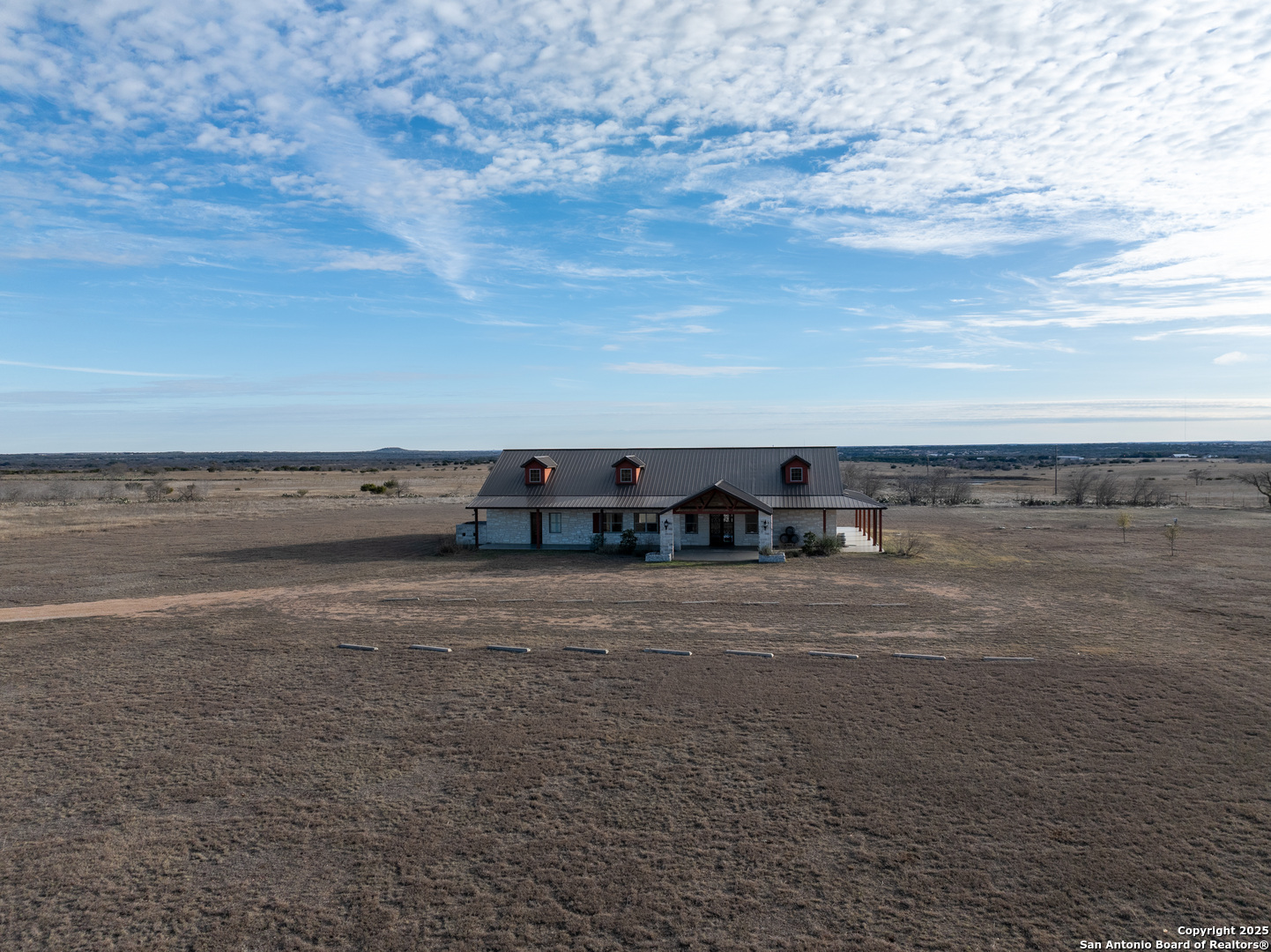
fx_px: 881
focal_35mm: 24
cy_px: 476
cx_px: 636
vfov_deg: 56.8
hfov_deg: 71.6
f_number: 2.8
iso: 190
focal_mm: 12.29
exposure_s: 1/2500
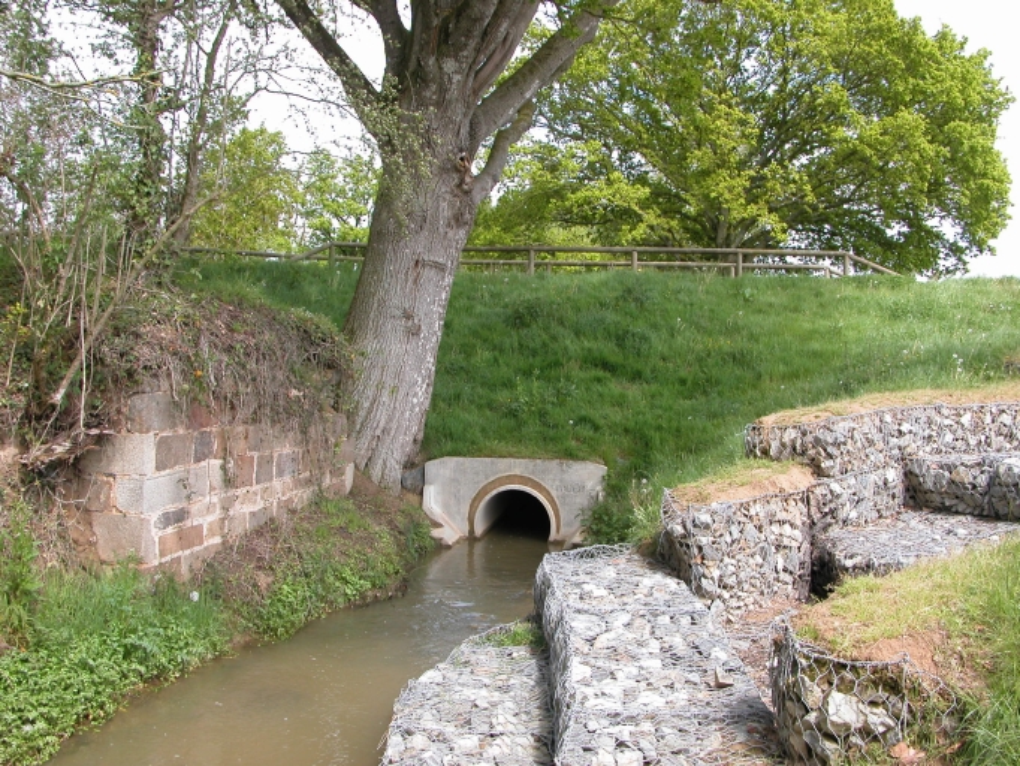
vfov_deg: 40.7
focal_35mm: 35
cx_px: 510
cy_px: 383
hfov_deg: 52.6
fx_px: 1032
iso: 100
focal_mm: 8.9
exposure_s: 1/167
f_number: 4.5
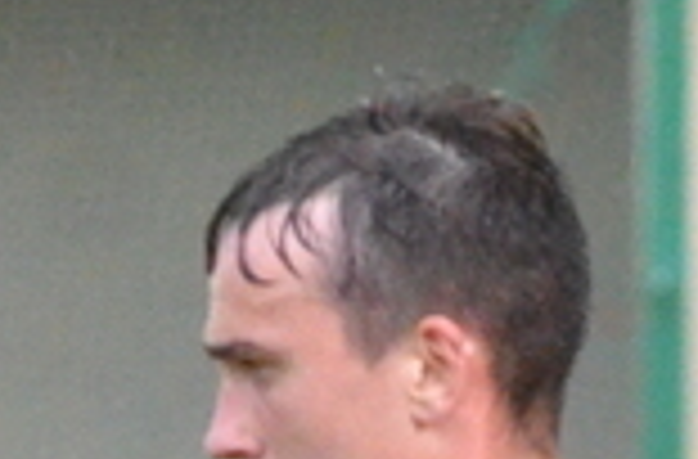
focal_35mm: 1689
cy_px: 1609
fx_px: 32614
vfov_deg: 0.8
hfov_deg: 1.2
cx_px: 959
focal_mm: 145
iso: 6400
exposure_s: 1/4000
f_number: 6.3
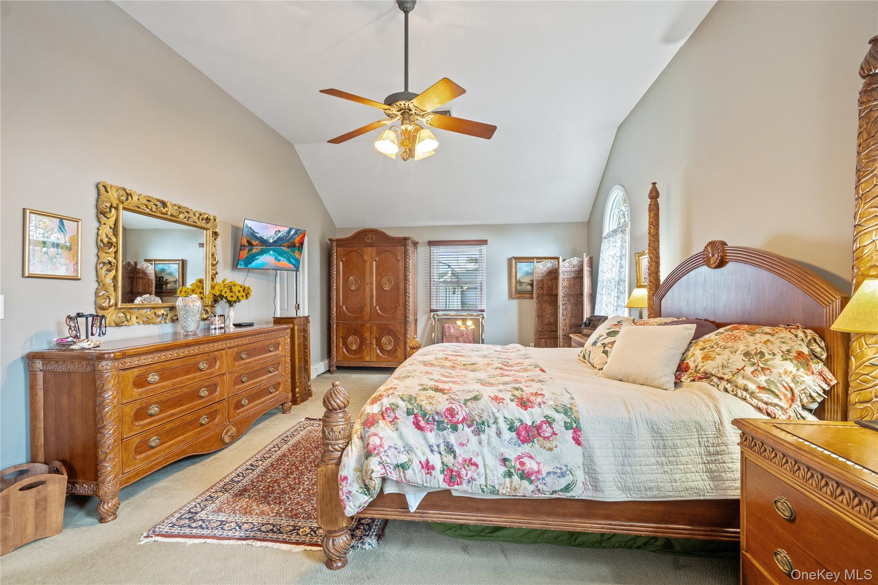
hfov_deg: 96.7
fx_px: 390
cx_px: 439
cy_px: 292
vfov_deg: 73.7
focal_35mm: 16
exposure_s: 1/10
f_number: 5.6
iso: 4000
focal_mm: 16
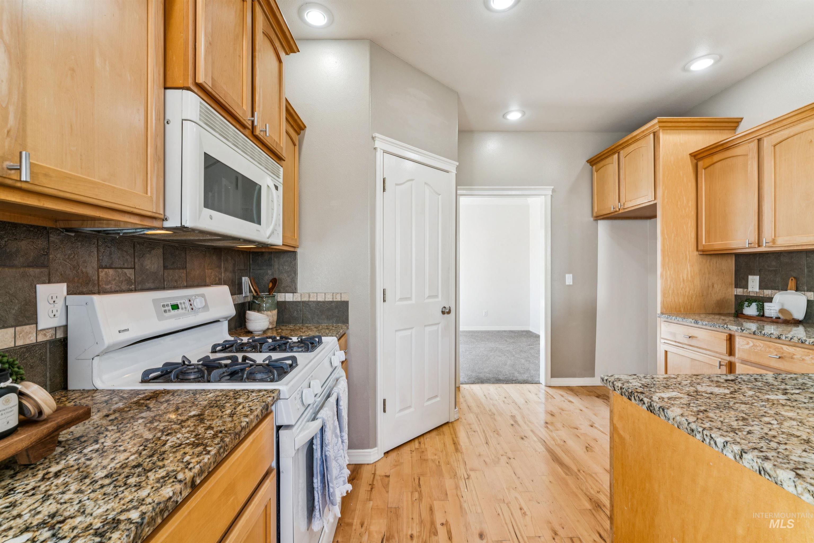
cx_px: 407
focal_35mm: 15
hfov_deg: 99.6
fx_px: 344
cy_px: 272
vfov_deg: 76.6
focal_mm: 15.2
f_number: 13
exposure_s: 1/10
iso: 400
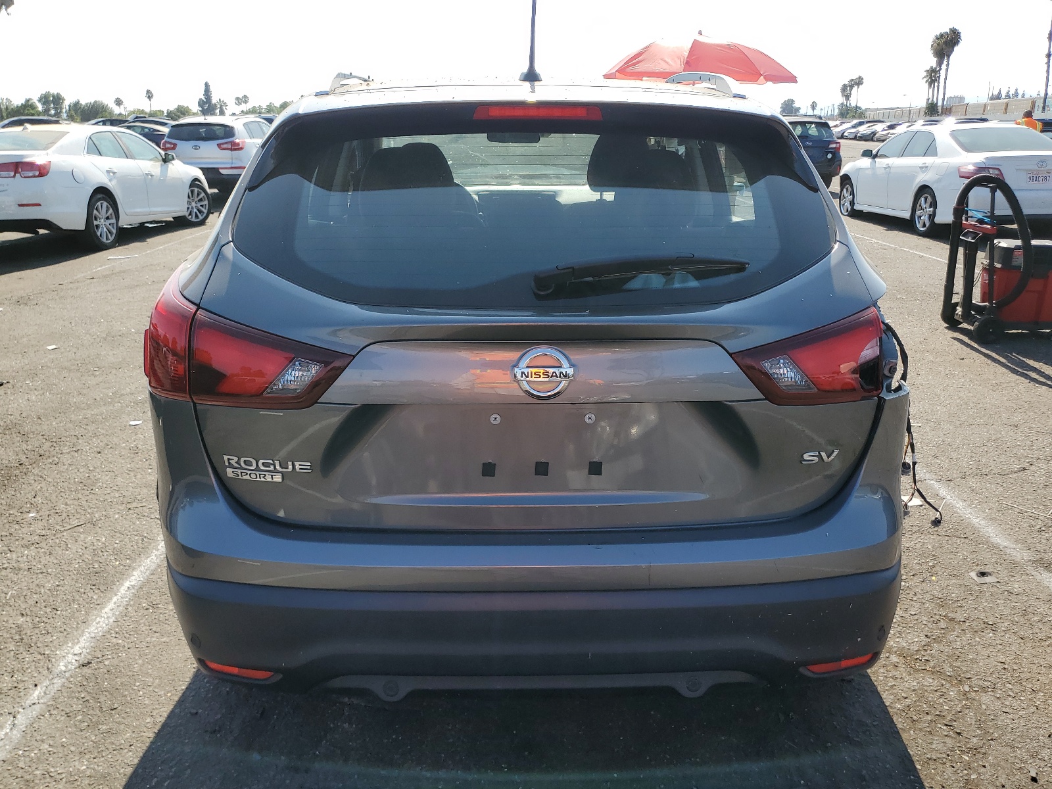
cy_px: 394
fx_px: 790
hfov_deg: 67.3
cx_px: 526
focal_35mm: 26
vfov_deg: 53.1
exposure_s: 1/2000
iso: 50
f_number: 1.5
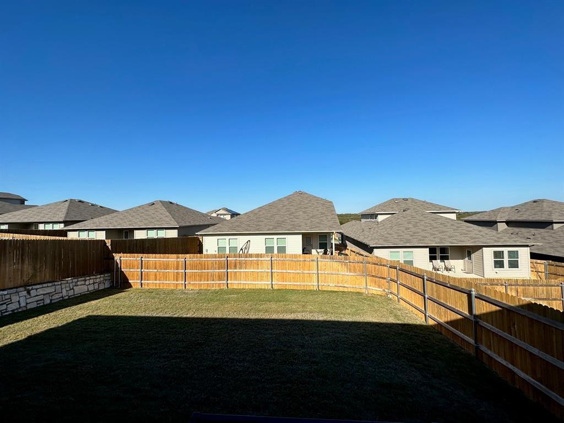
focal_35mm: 14
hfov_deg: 102.1
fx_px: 228
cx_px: 282
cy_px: 212
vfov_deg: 85.7
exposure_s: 1/3205
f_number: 2.2
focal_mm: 2.22
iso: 50
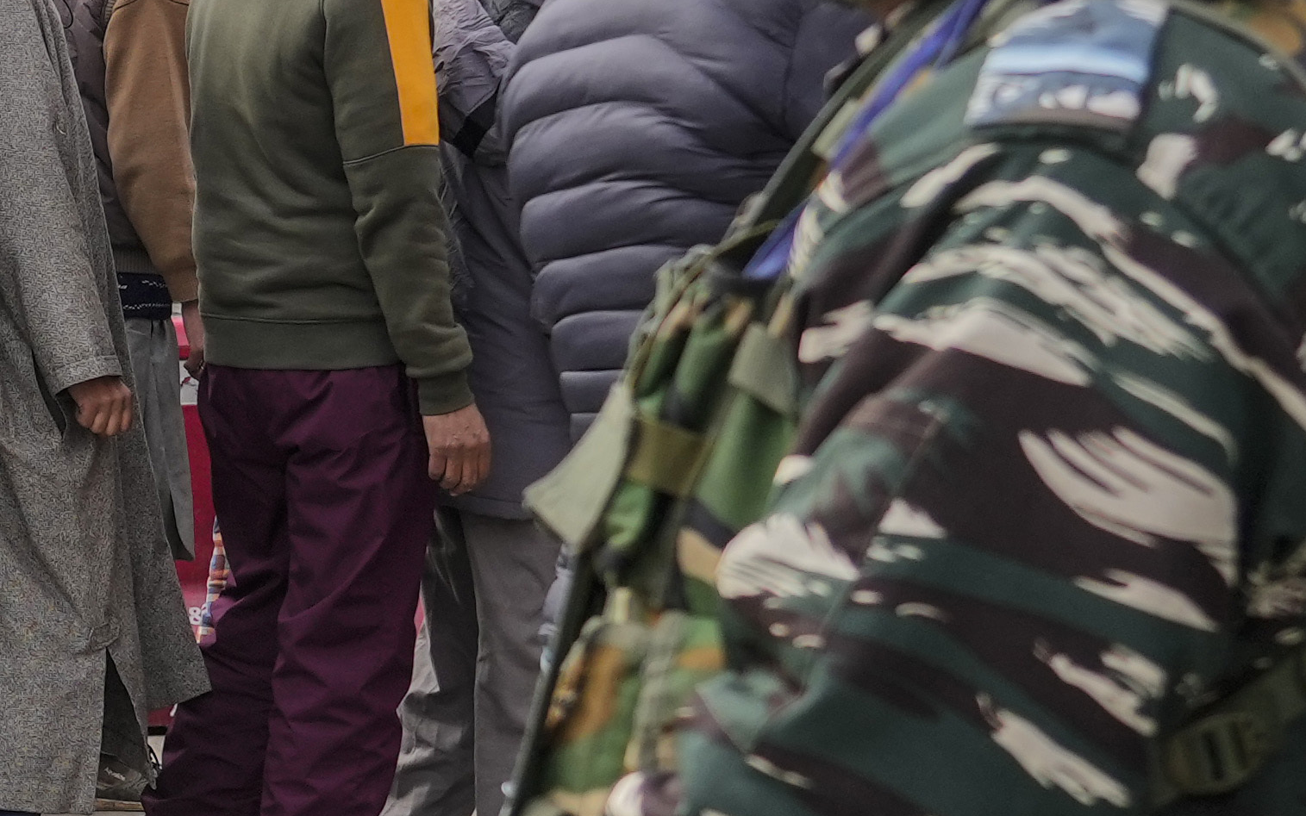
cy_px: 383
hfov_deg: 14.6
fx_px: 4841
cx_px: -448
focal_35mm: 136
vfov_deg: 9.6
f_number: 4
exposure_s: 1/1000
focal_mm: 24
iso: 400
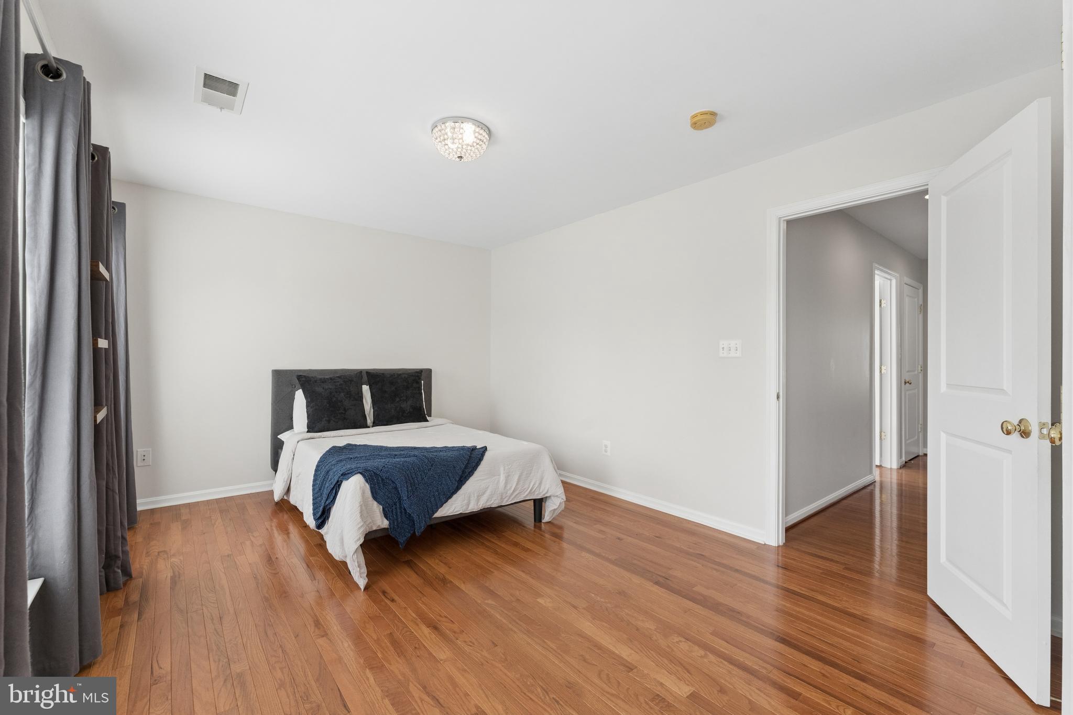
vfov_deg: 76.9
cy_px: 358
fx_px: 450
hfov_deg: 100.0
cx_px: 536
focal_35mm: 15
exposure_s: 1/250
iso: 1250
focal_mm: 15.1
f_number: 7.1
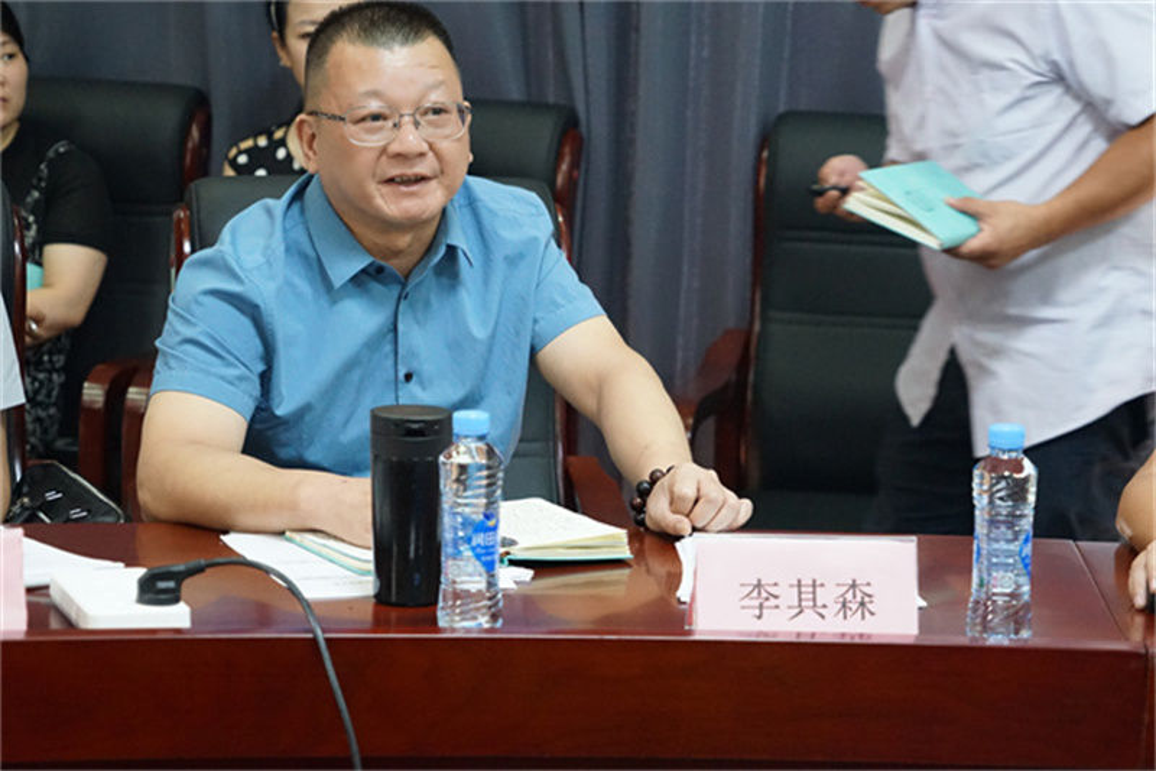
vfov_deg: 13.0
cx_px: 578
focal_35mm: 105
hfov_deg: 19.5
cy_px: 386
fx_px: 3371
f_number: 6.3
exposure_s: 1/50
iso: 6400
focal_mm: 105
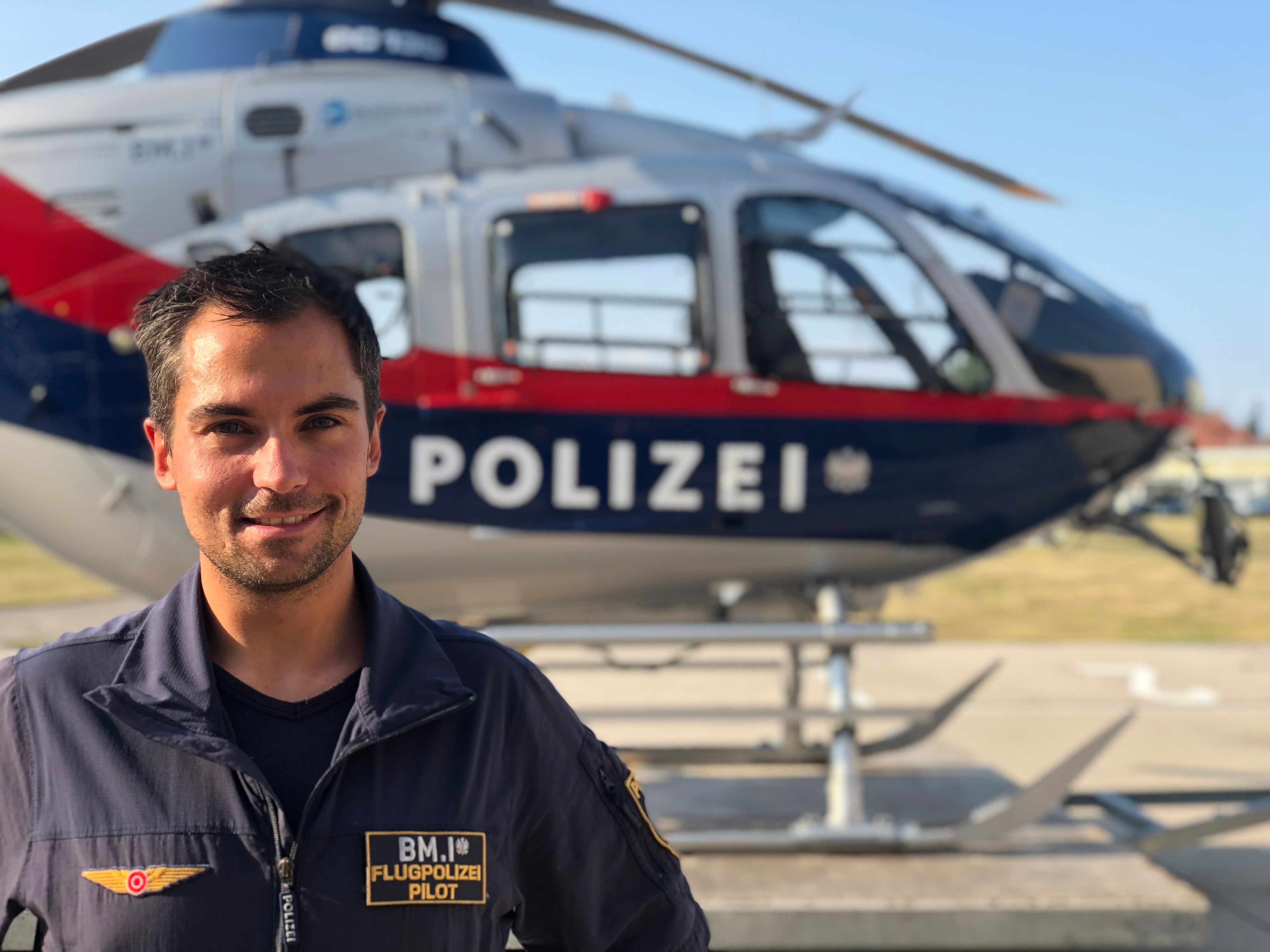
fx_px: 1908
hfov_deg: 36.8
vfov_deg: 28.0
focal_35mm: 52
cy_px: 476
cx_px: 635
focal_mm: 6
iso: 16
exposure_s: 1/360
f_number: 2.4
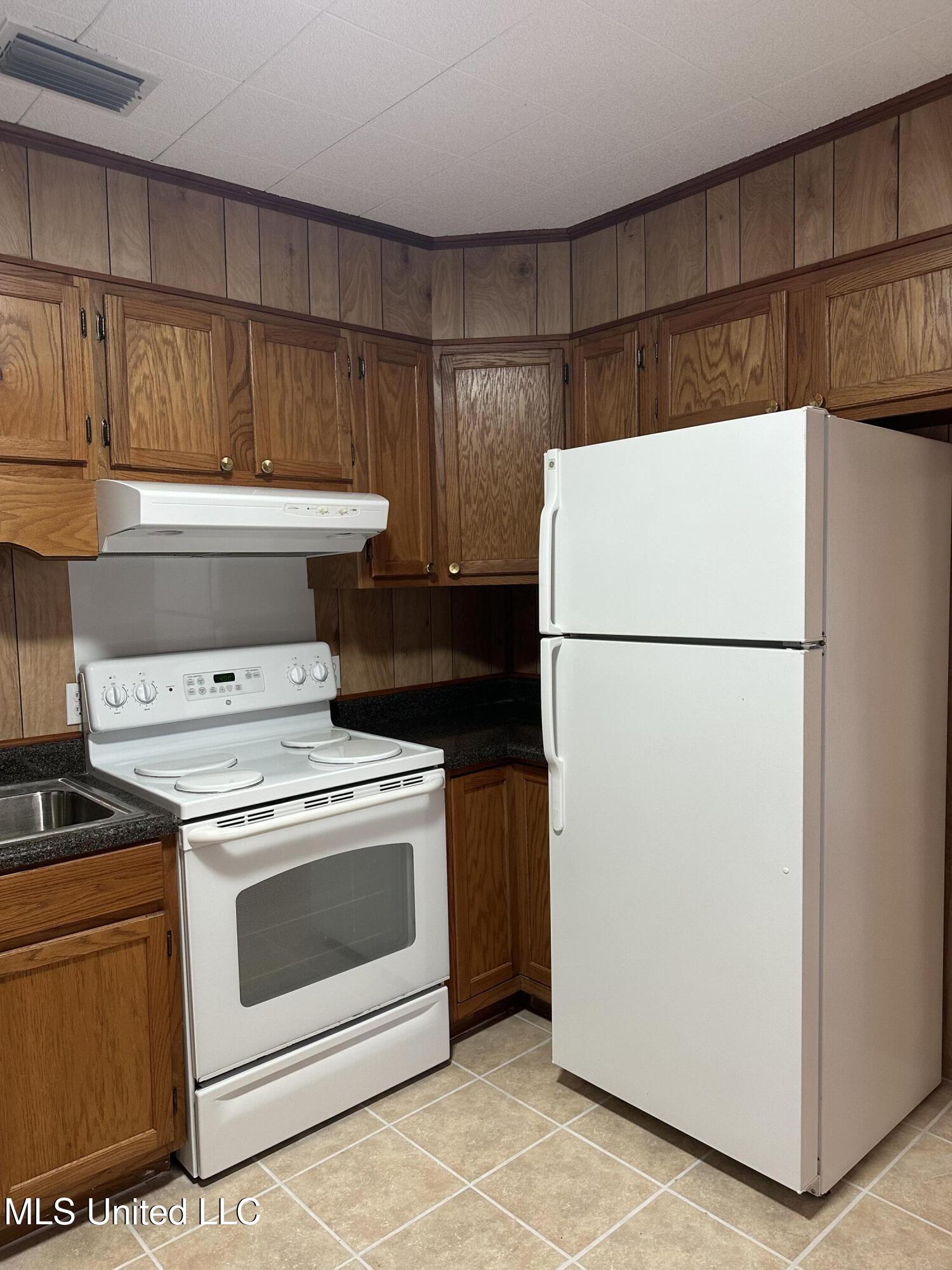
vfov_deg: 71.6
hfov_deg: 56.8
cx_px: 476
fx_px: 880
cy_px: 635
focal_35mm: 24
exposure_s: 1/60
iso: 160
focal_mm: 6.86
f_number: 1.78
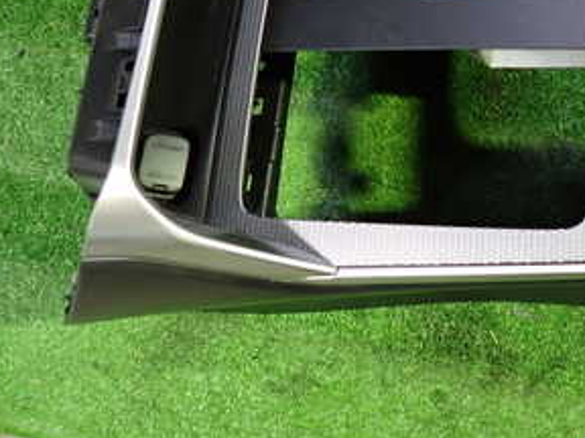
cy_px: 57
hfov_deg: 36.1
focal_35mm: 52
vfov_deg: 27.2
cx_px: 429
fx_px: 879
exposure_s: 1/30
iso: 640
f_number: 2
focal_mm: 4.5
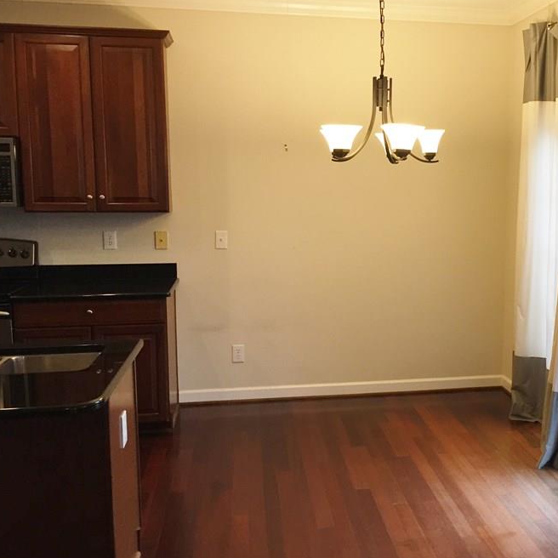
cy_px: 278
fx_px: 729
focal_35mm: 40
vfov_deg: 41.9
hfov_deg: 41.0
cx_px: 397
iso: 50
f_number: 2.2
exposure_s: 1/30
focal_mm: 4.15
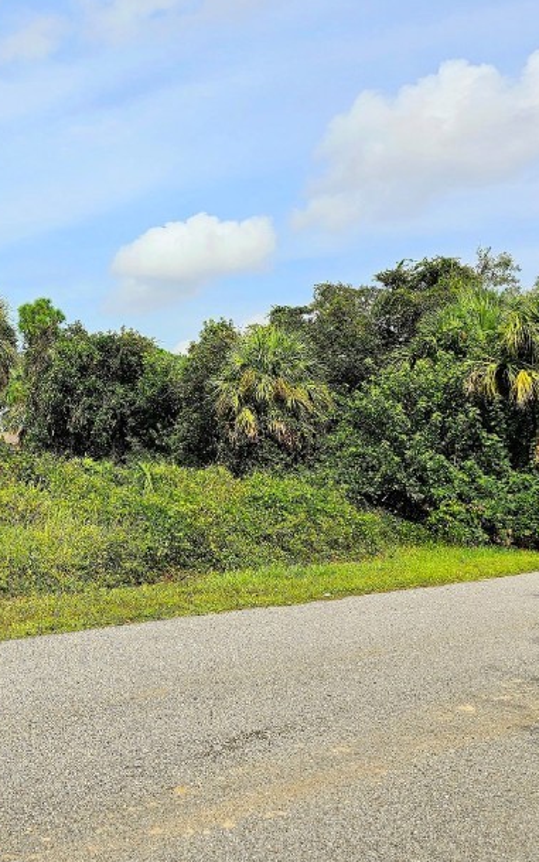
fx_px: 963
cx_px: 3
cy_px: 326
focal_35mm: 41
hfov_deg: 29.3
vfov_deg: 47.8
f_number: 1.7
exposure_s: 1/769
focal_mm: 6.3
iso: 10
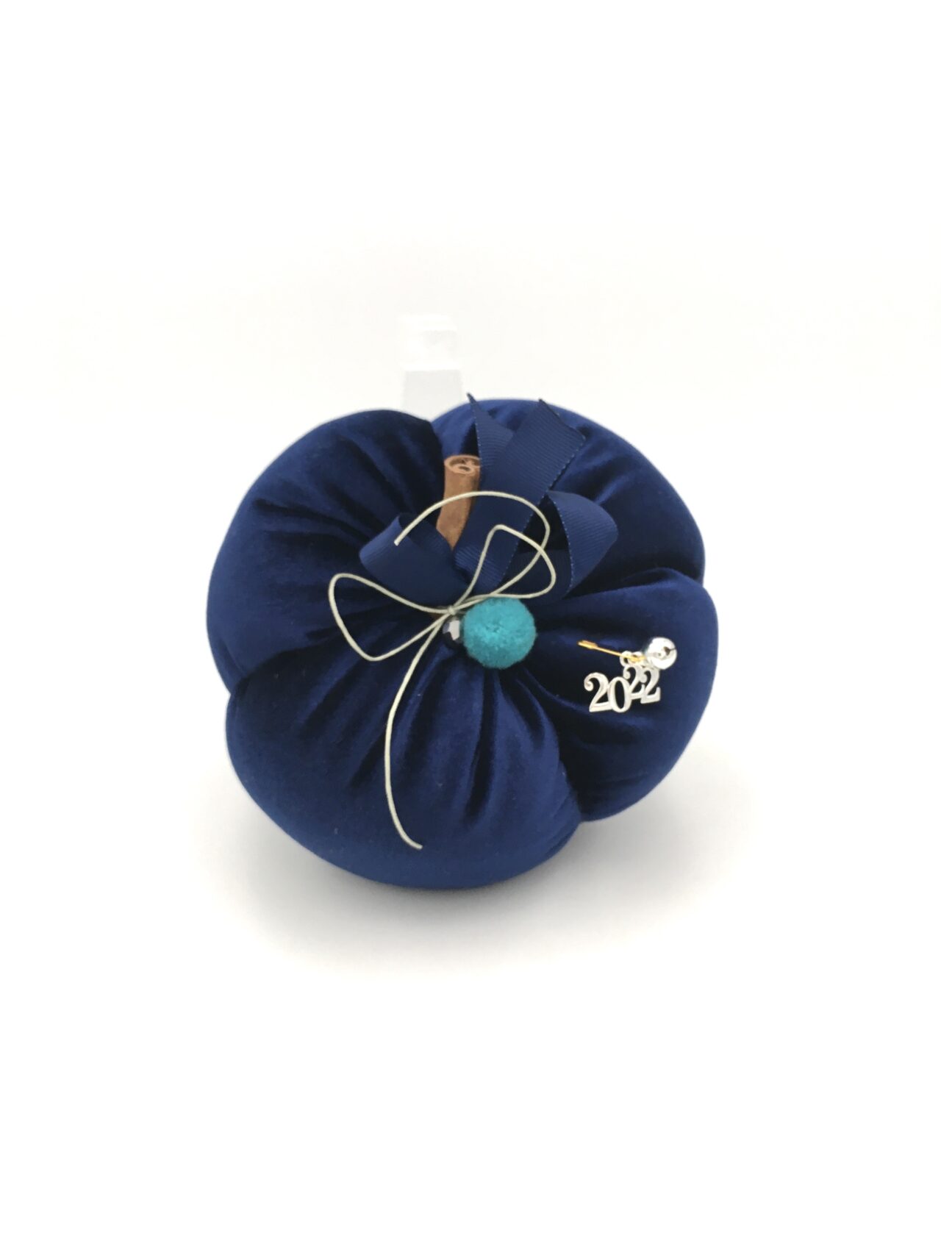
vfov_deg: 61.7
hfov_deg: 48.2
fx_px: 1051
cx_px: 470
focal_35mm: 29
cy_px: 628
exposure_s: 1/33
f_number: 2.2
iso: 25
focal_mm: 4.15
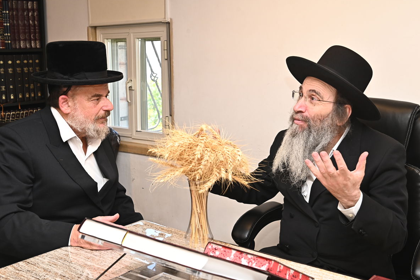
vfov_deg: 29.8
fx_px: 525
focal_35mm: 45
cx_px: 214
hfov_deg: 43.6
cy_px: 116
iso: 1000
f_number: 7.1
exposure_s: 1/200
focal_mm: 38
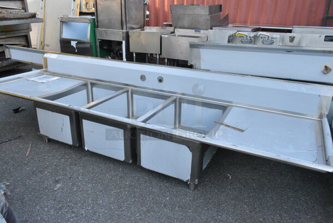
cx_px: 166
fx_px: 250
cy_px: 112
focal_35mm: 27
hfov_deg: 67.3
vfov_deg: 48.0
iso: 6400
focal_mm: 18
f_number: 14
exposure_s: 1/800
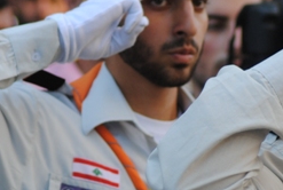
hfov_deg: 3.4
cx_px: 117
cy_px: 172
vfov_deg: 2.3
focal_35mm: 607
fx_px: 4780
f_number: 4.2
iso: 200
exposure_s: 1/250
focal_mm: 125
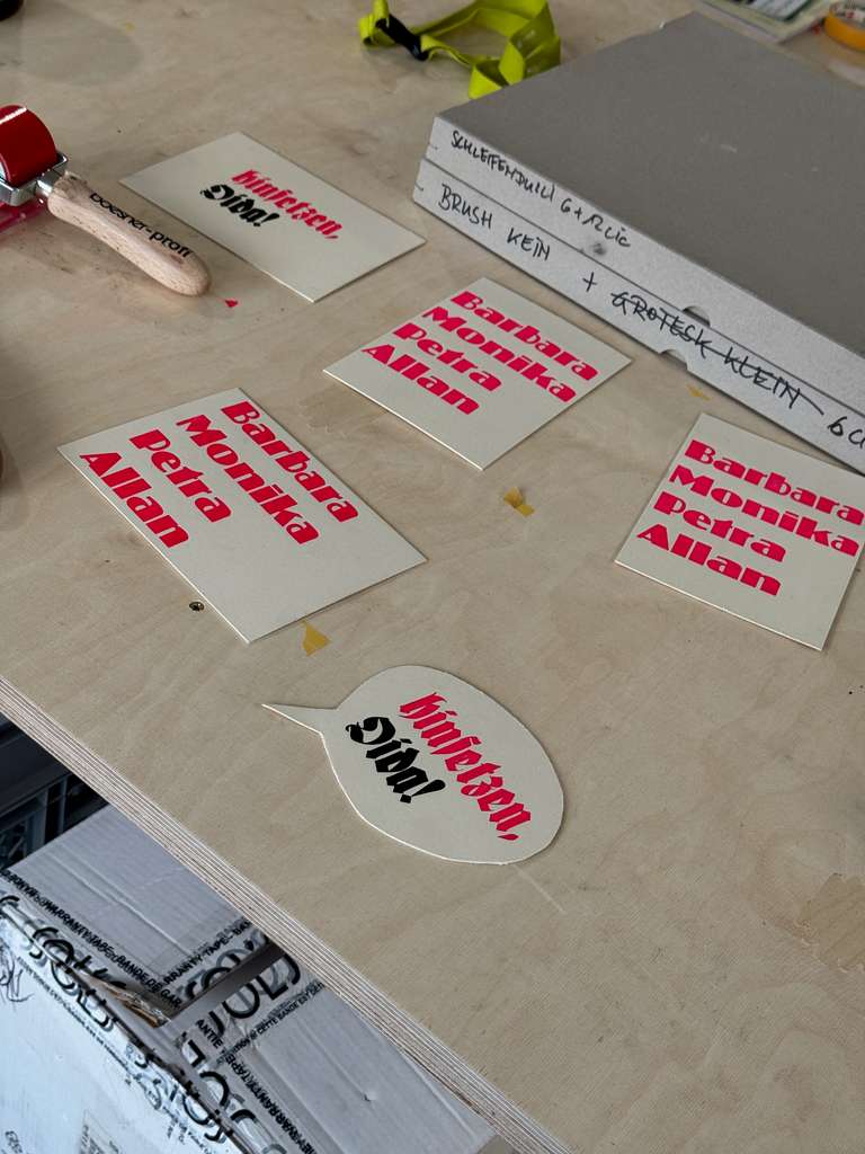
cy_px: 577
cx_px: 432
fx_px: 1599
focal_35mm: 48
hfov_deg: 30.3
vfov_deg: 39.7
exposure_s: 1/50
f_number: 1.78
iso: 50
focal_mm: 6.76
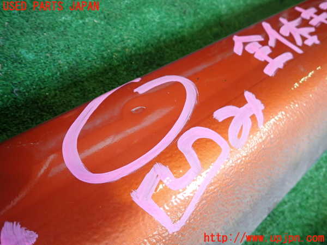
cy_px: 122
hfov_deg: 69.4
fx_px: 236
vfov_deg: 54.9
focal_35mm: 25
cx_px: 164
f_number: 2
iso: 320
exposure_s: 1/160
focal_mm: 4.5
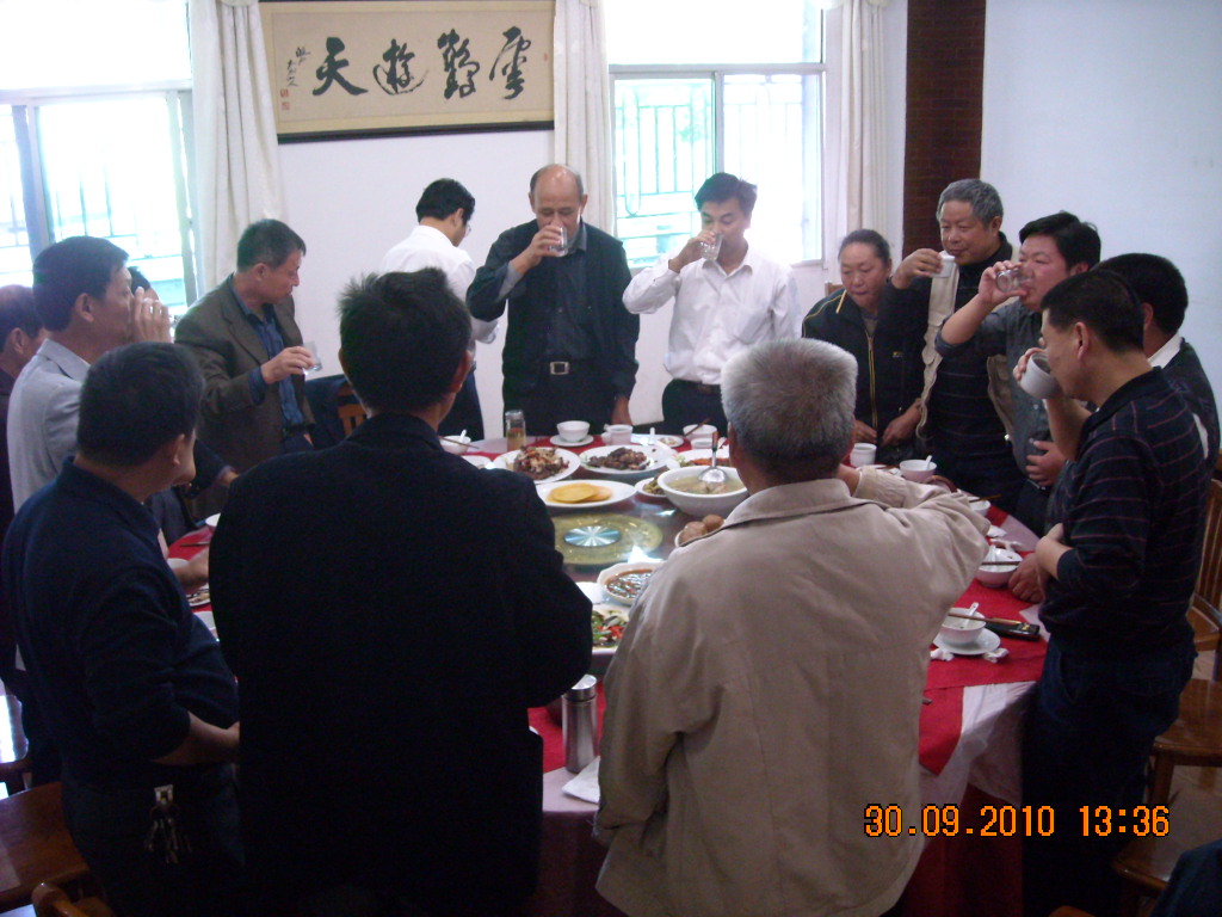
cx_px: 611
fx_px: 1236
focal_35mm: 35
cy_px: 458
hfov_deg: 52.6
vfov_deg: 40.7
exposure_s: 1/33
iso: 400
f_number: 2.8
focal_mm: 5.7
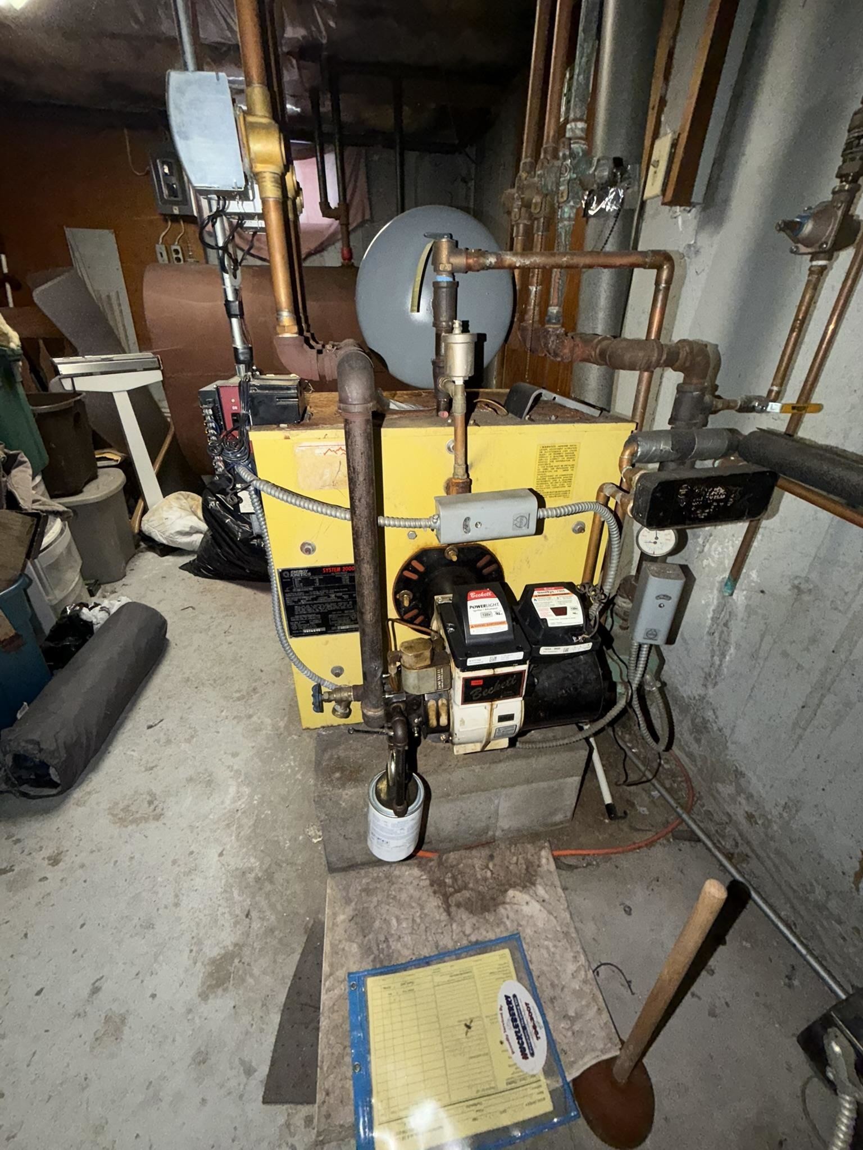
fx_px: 465
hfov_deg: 85.7
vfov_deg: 102.1
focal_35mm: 14
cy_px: 575
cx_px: 432
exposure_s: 1/40
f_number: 2.2
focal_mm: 2.22
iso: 160
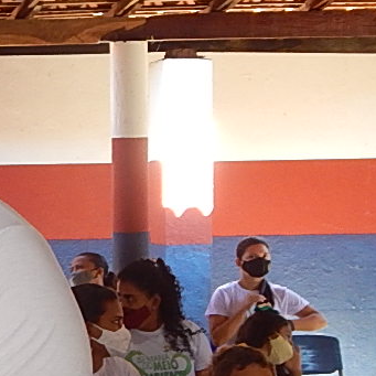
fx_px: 2802
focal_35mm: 228
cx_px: -502
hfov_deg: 7.2
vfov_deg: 7.6
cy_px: 364
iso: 200
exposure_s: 1/30
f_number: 3.8
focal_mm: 9.7
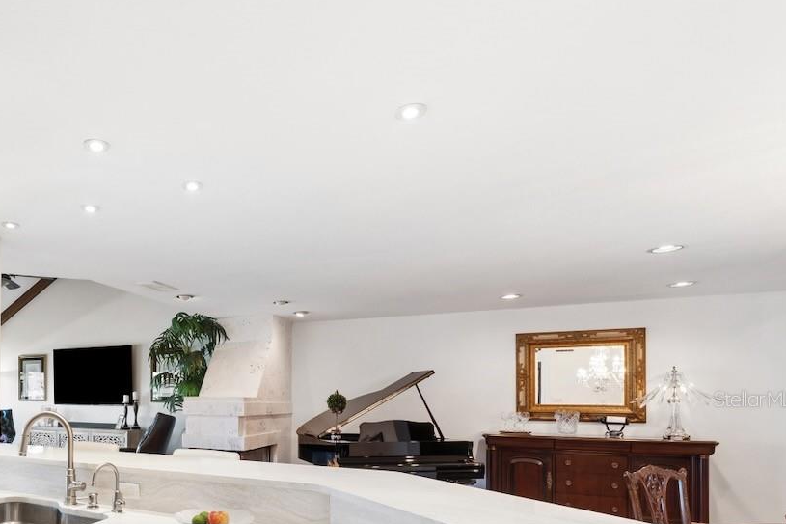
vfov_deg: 54.3
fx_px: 480
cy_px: 399
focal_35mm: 22
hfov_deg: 72.6
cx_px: 188
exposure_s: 1/4
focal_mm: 14
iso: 400
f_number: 8
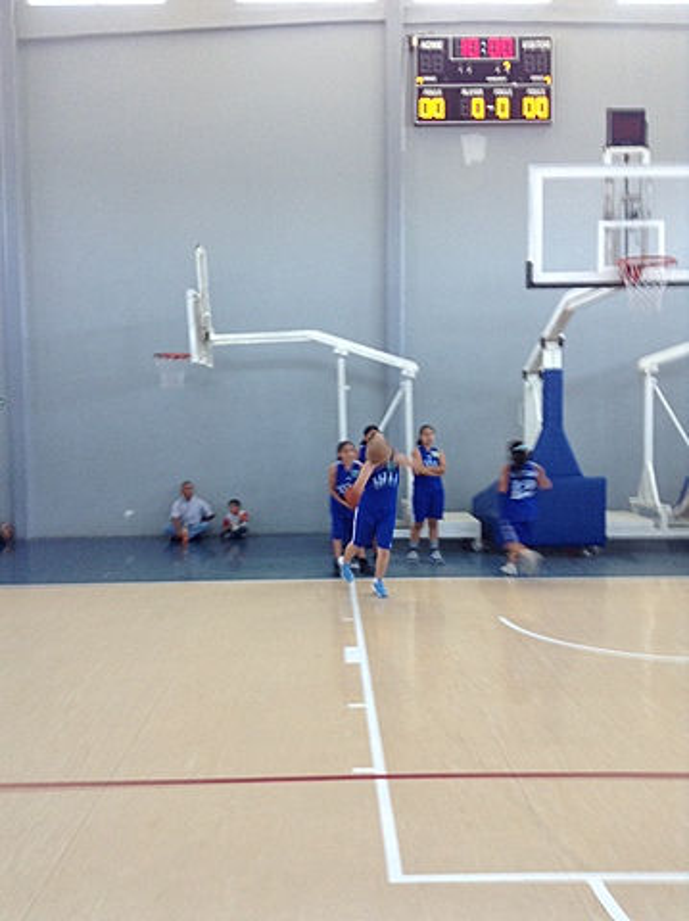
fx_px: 877
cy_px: 460
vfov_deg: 55.4
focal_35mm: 33
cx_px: 344
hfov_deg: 42.9
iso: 64
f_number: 2.4
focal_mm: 3.3
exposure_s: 1/24
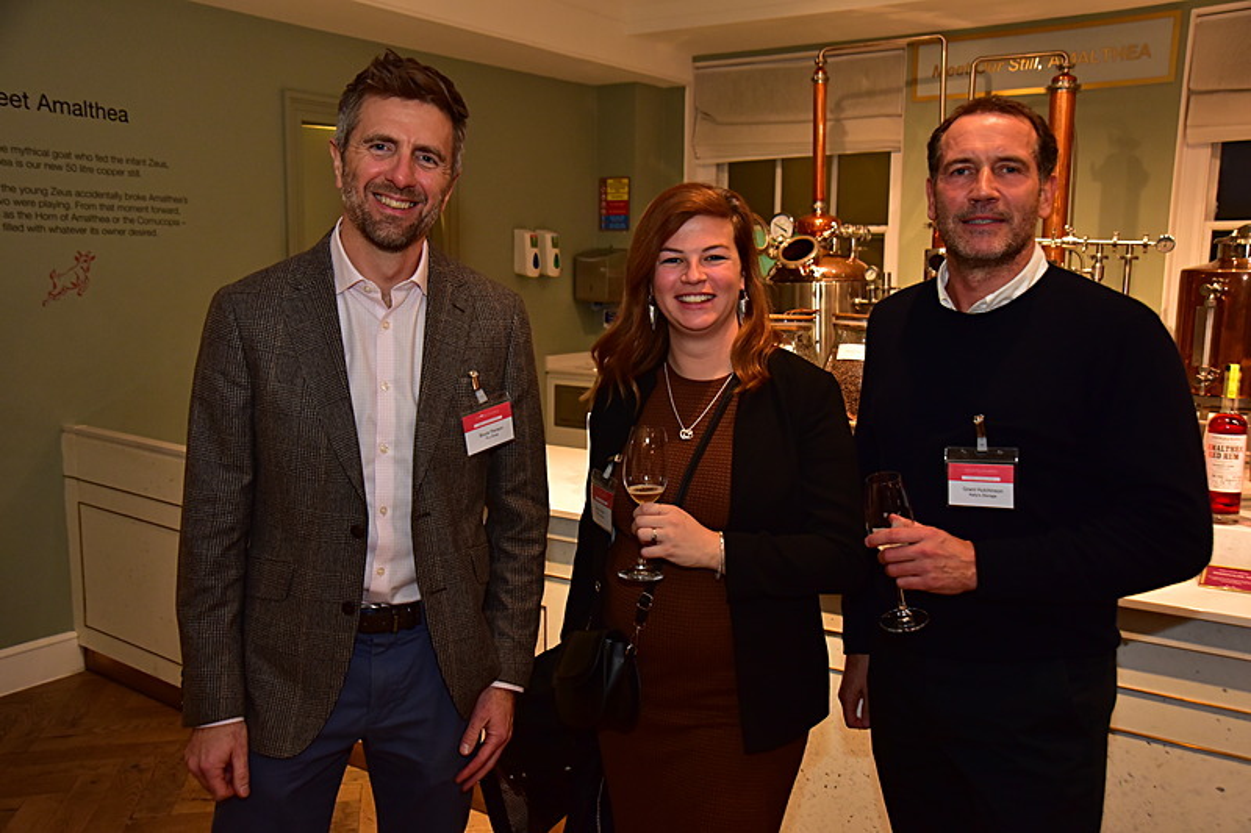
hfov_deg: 55.8
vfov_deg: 38.9
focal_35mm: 34
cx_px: 626
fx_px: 1181
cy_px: 416
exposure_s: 1/50
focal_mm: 34
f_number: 5
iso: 1600
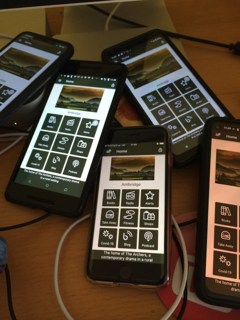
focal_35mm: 29
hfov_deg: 48.2
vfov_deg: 61.7
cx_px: 120
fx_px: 268
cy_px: 160
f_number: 2.2
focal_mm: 4.2
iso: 160
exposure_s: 1/33
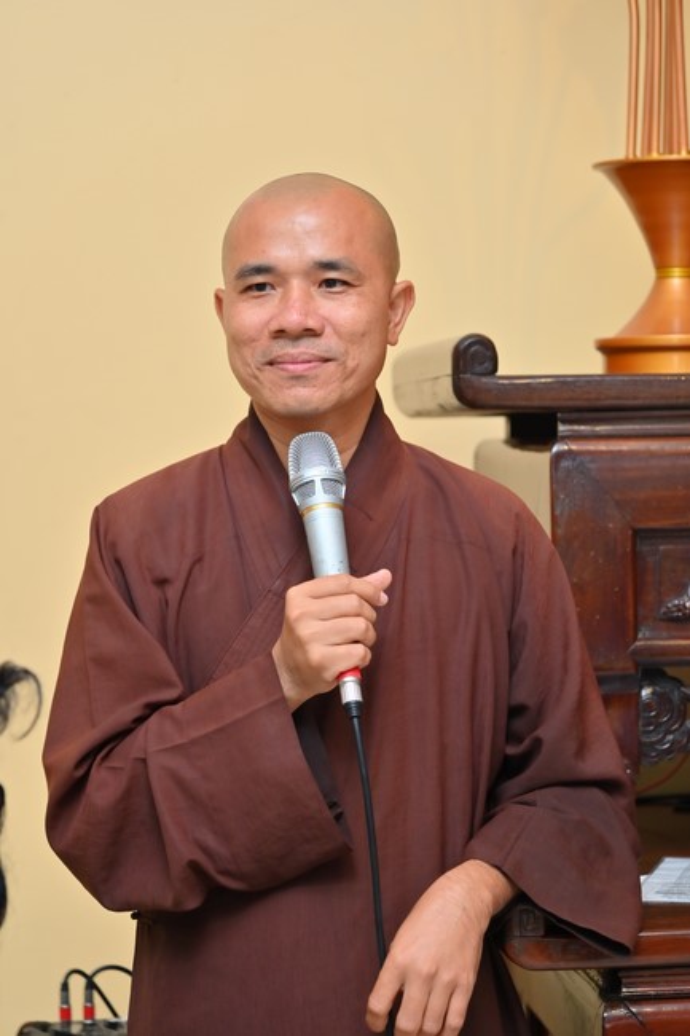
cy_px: 518
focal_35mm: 105
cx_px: 345
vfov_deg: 19.5
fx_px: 3020
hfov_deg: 13.0
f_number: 4.5
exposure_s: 1/200
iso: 1000
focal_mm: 105
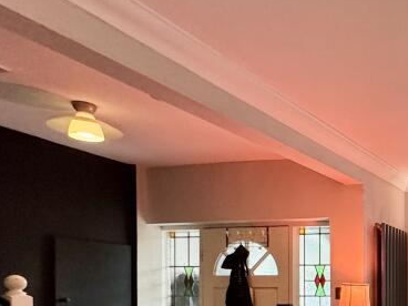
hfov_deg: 35.3
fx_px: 460
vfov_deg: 33.3
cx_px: 512
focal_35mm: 39
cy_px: 315
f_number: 2.2
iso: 320
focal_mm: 2.22
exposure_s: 1/77
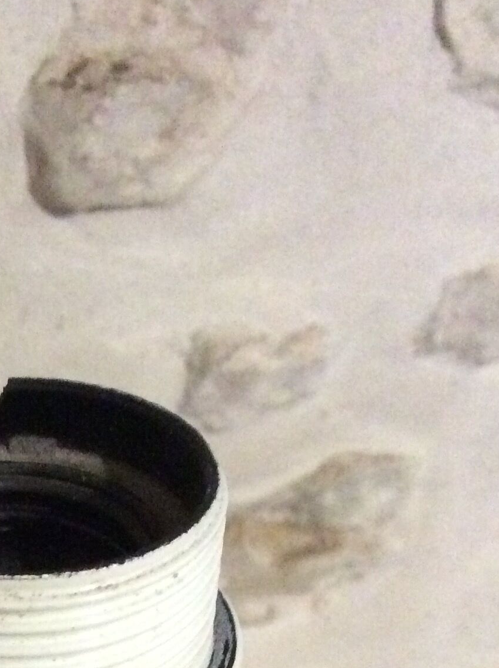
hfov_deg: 19.4
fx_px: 1406
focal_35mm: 73
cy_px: 673
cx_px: -38
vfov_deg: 25.4
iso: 640
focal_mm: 3.3
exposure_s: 1/17
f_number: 2.4
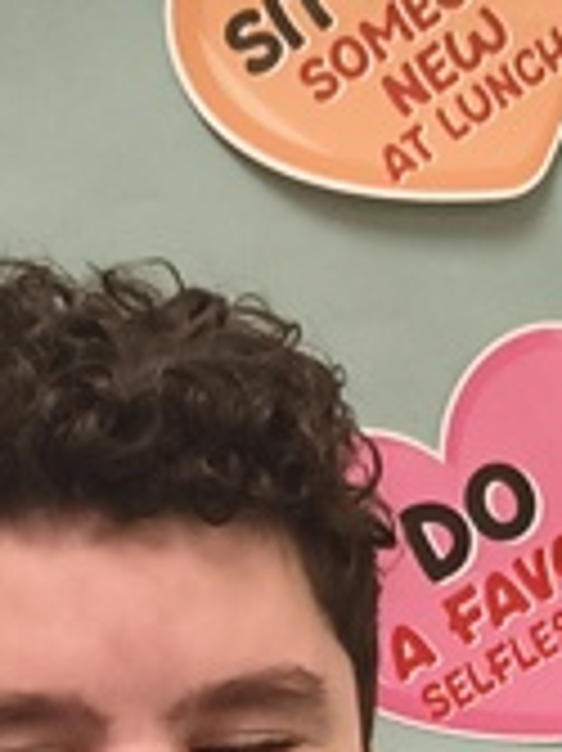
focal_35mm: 147
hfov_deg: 10.1
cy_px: 1198
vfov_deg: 12.6
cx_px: 121
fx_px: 3186
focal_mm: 5.56
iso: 823
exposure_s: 1/100
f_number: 1.8
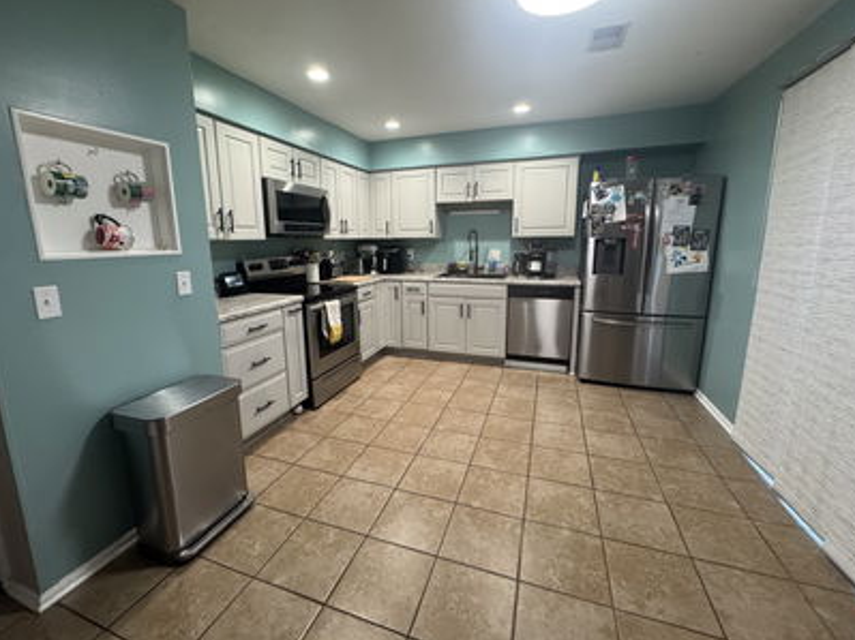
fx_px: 370
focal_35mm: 15
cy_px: 302
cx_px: 417
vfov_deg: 81.6
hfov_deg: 98.2
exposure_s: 1/60
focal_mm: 2.22
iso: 320
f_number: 2.2
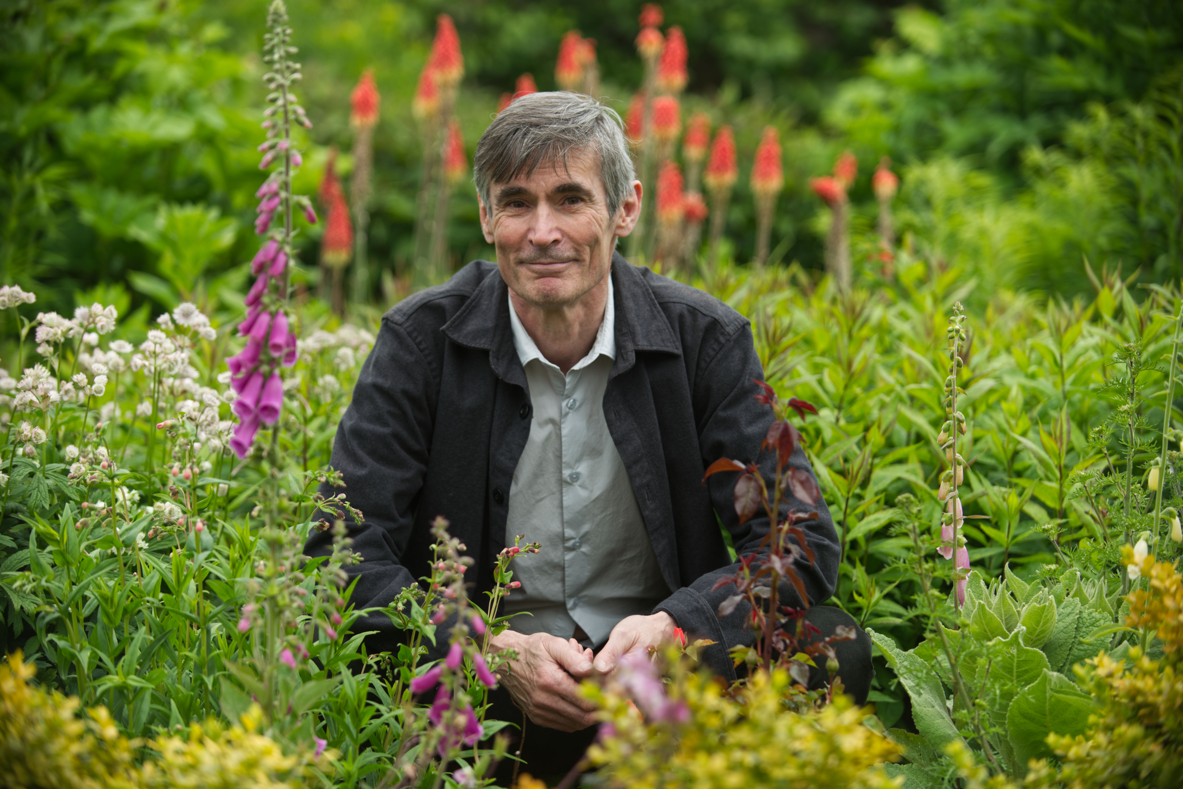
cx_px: 592
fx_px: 4602
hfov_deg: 14.6
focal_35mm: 140
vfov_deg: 9.8
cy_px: 394
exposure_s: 1/200
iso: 125
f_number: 2.8
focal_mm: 140
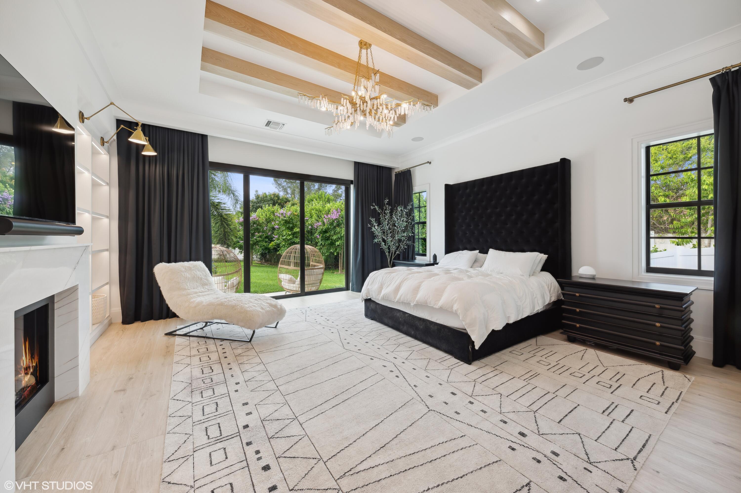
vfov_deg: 85.3
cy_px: 246
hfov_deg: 108.4
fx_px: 267
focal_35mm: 13
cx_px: 370
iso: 100
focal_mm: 13
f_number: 8
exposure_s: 1/100
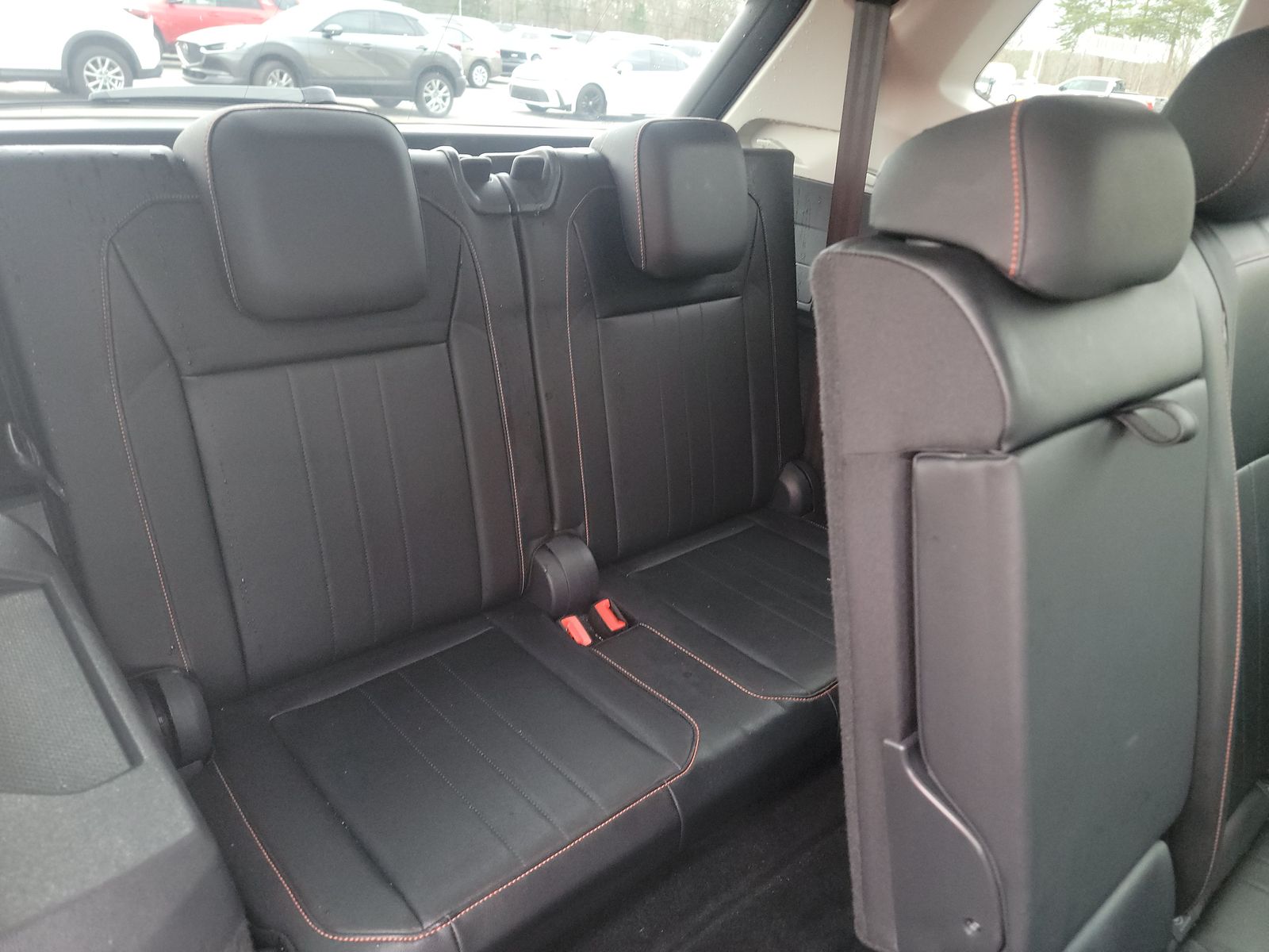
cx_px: 634
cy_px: 476
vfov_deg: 56.8
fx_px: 880
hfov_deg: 71.6
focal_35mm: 24
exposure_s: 1/59
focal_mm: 6.7
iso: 1212
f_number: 1.8
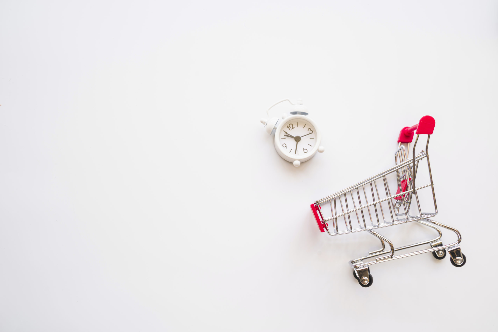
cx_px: 249
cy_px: 166
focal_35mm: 43
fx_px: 595
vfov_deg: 31.2
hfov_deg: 45.4
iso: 100
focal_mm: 43
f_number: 9
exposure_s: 1/5
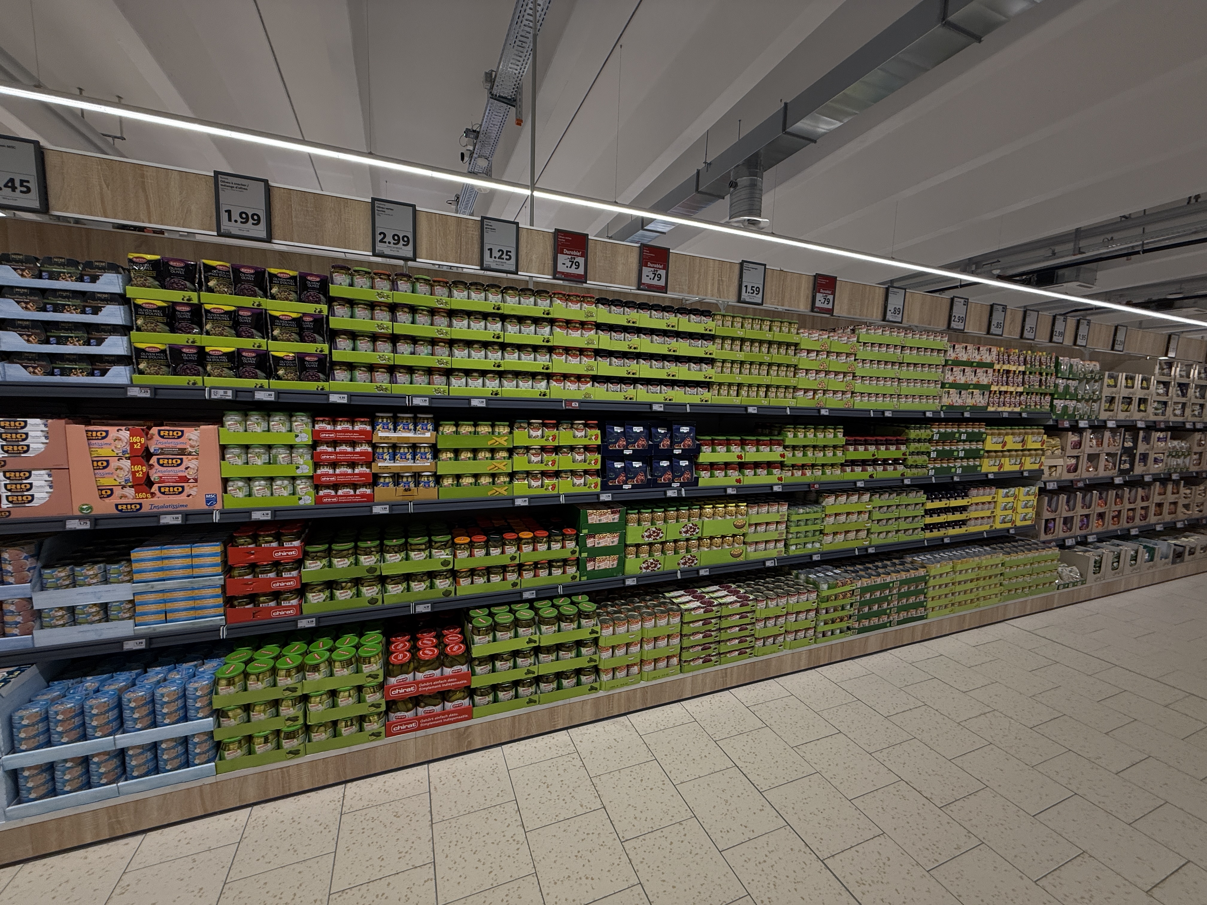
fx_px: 488
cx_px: 604
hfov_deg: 102.1
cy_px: 452
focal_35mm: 14
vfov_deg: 85.7
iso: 100
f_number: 2.2
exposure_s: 1/99
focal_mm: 2.22
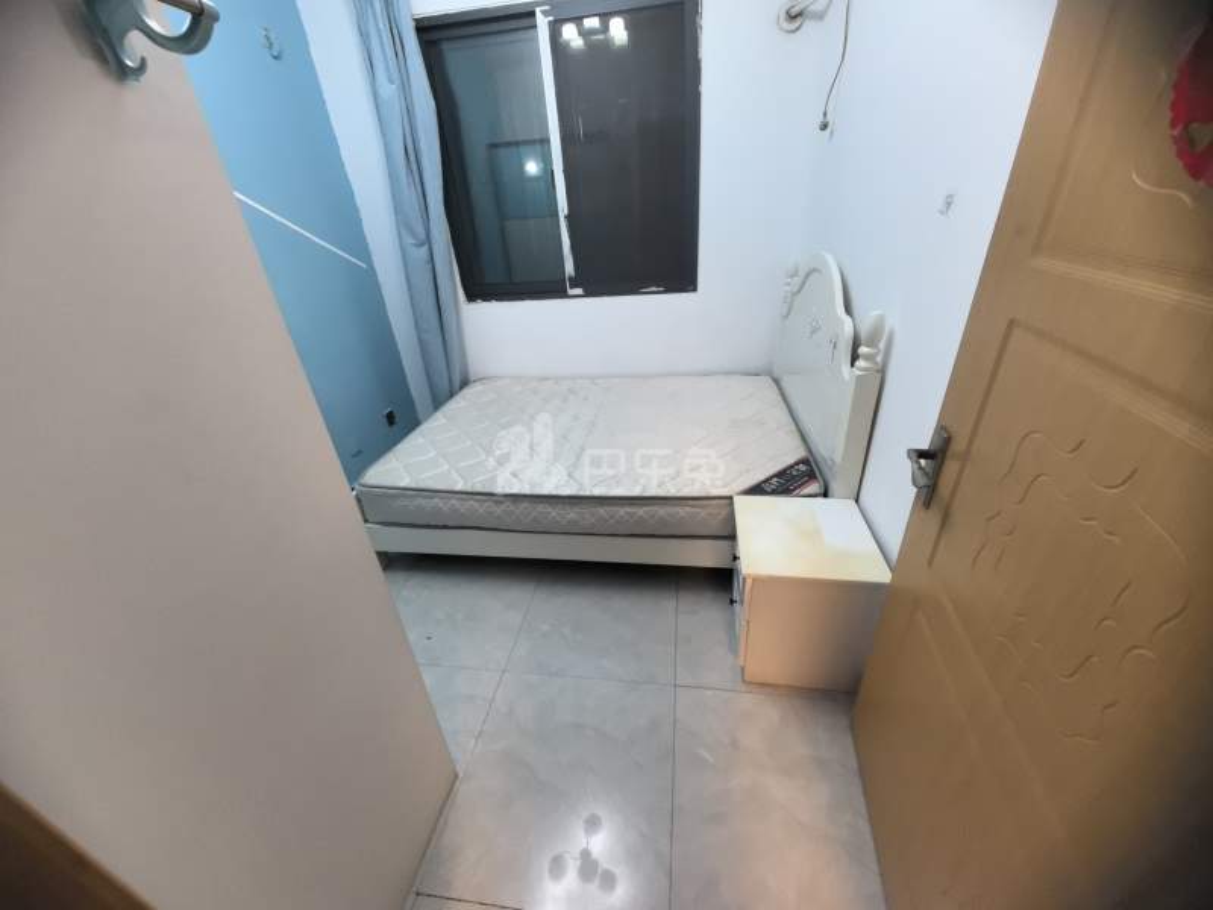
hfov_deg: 106.2
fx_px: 456
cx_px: 606
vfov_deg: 89.9
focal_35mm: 13
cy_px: 455
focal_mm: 1.95
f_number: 2.2
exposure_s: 1/33.3
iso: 320
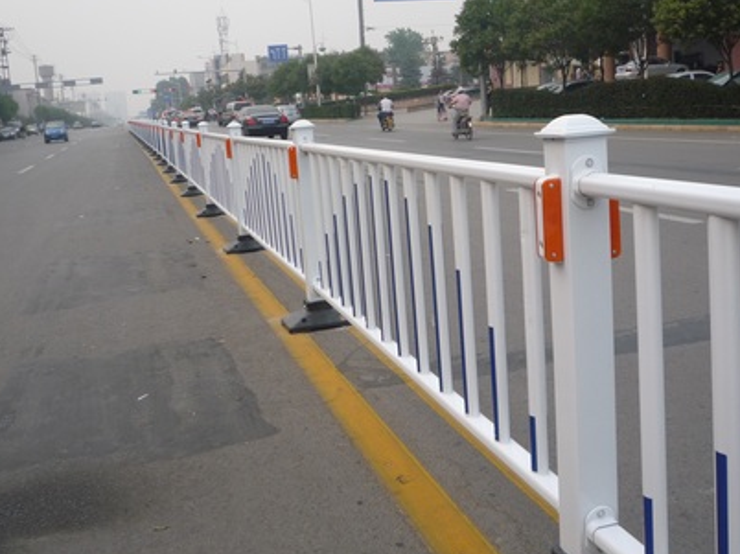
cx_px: 398
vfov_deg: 35.0
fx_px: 876
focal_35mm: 41
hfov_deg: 45.8
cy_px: 217
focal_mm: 5.2
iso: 100
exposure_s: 1/250
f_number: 3.3
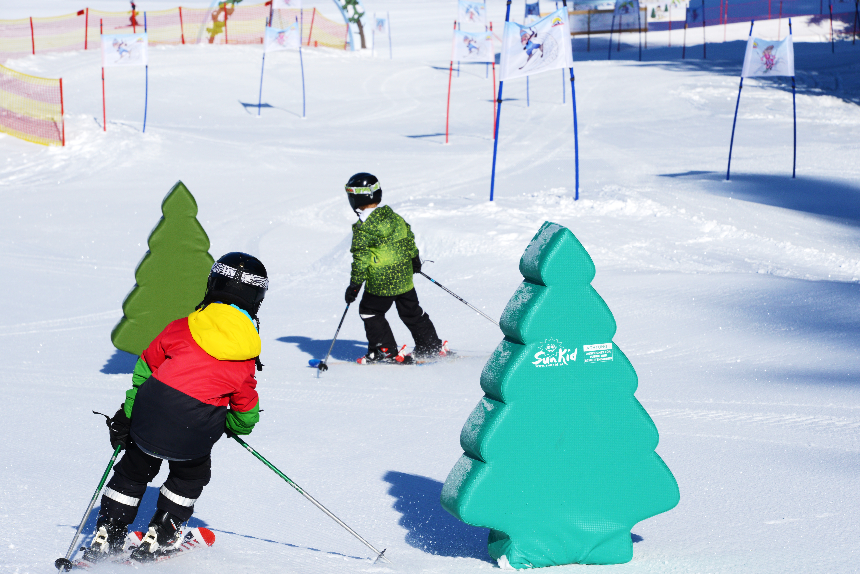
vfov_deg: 8.1
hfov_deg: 12.1
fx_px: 4062
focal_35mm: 170
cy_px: 287
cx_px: 430
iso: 320
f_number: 13
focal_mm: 170
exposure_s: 1/640
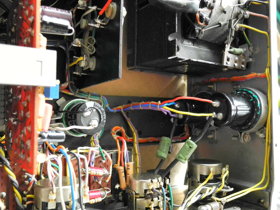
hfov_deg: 52.6
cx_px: 140
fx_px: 283
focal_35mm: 35
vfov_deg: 40.7
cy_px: 105
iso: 640
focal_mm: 7.4
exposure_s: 1/80
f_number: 3.2
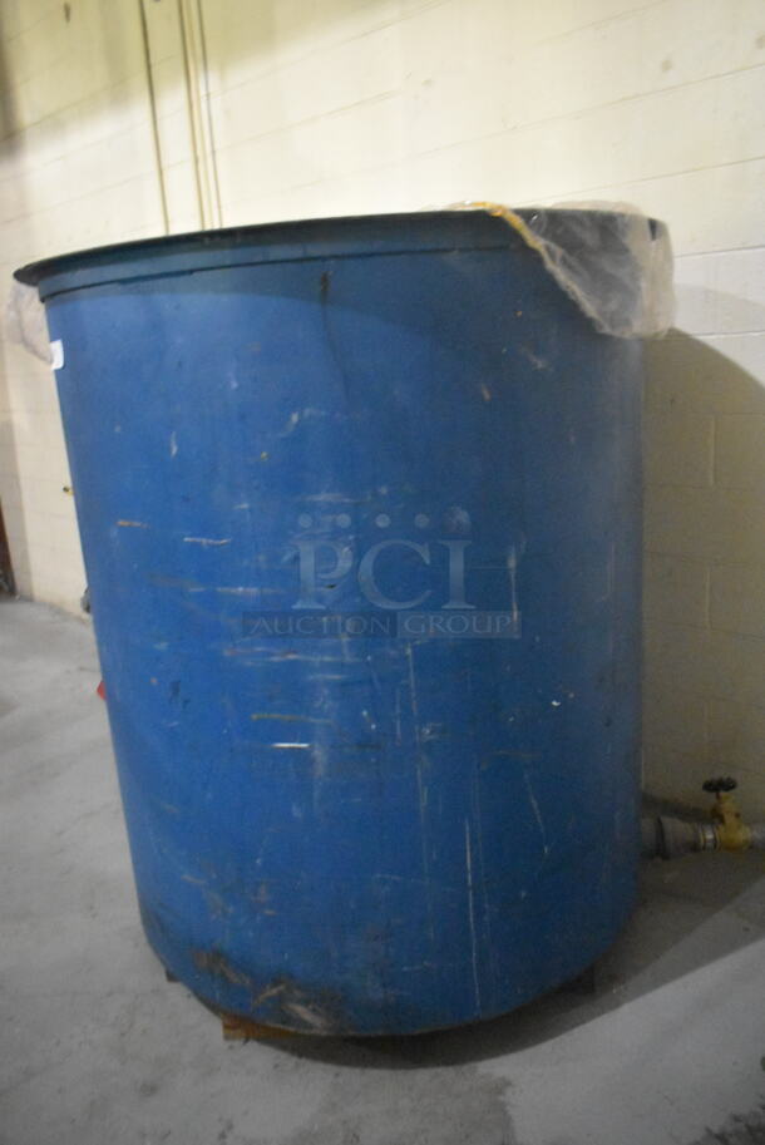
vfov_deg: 67.3
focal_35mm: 27
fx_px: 859
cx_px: 382
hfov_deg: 48.0
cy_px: 572
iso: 12800
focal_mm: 18
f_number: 3.5
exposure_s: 1/40
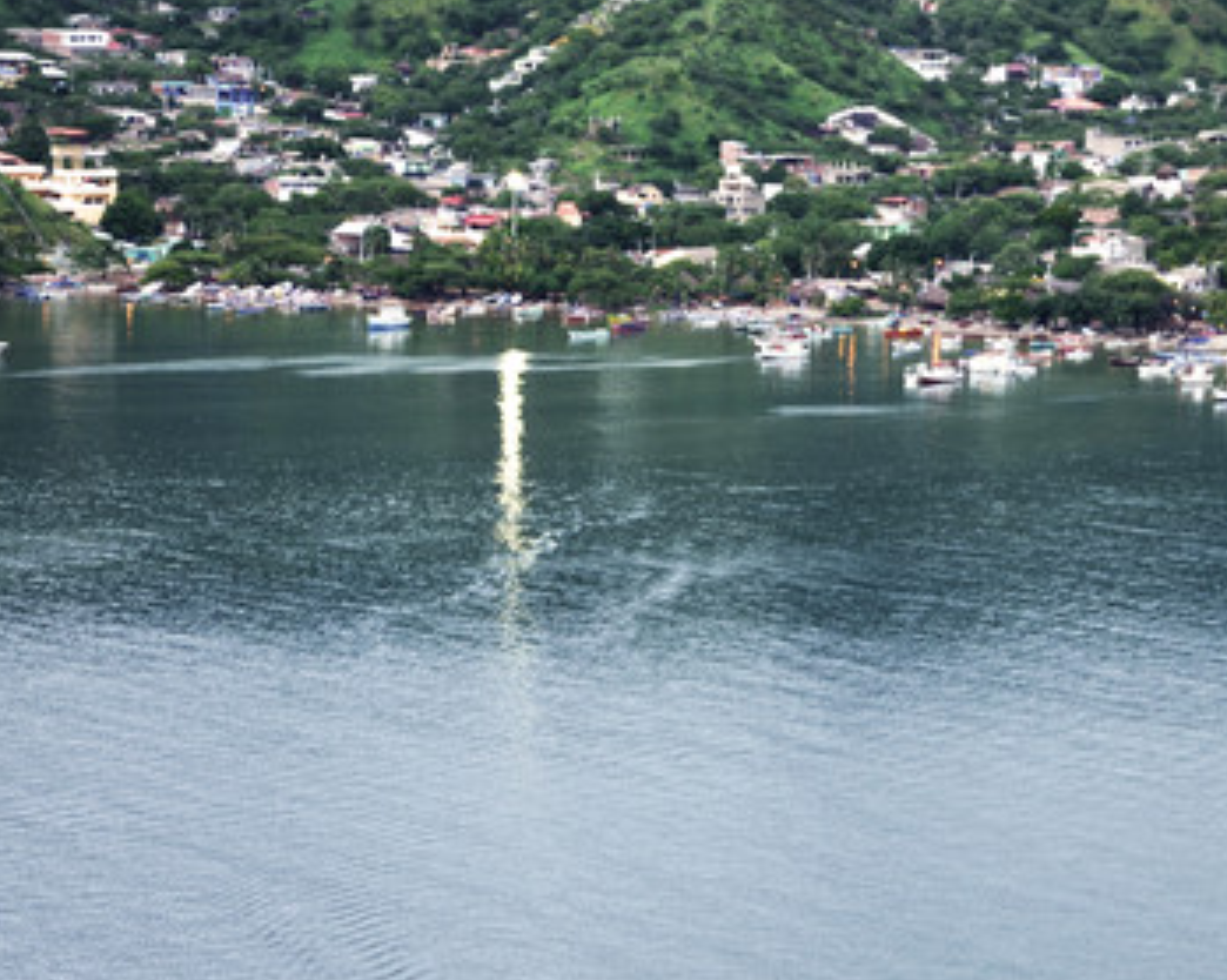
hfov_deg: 15.3
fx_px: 4573
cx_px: 818
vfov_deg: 12.2
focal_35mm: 126
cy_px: 361
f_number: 5
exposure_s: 1/13
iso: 100
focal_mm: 52
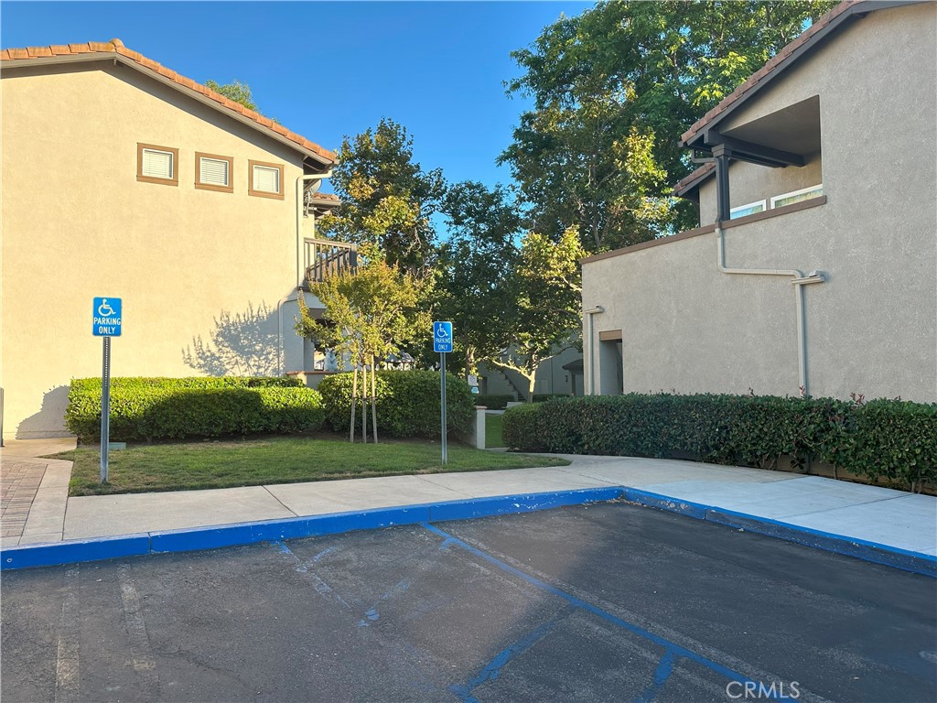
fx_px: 650
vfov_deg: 56.8
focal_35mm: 24
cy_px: 352
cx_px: 468
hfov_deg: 71.6
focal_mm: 6.86
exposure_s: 1/1157
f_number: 1.78
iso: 80
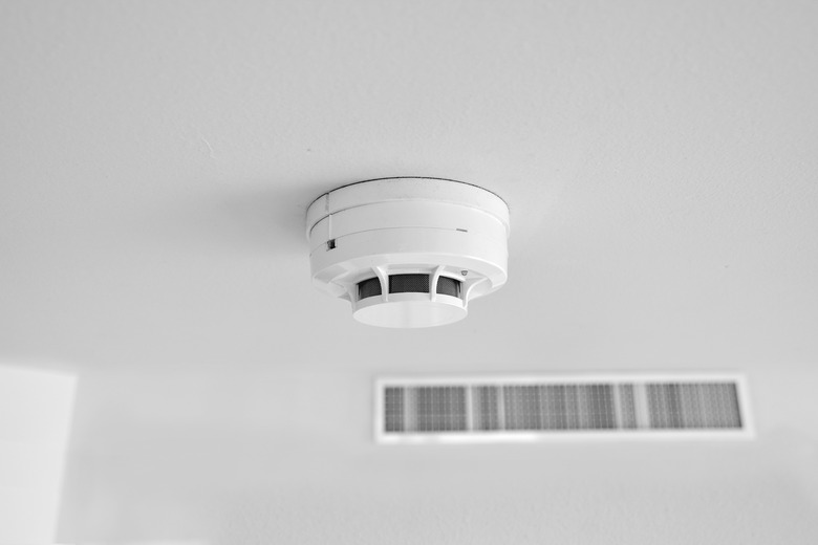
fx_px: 750
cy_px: 272
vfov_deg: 40.0
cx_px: 409
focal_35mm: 33
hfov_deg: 57.2
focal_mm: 22
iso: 400
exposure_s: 1/125
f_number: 5.6
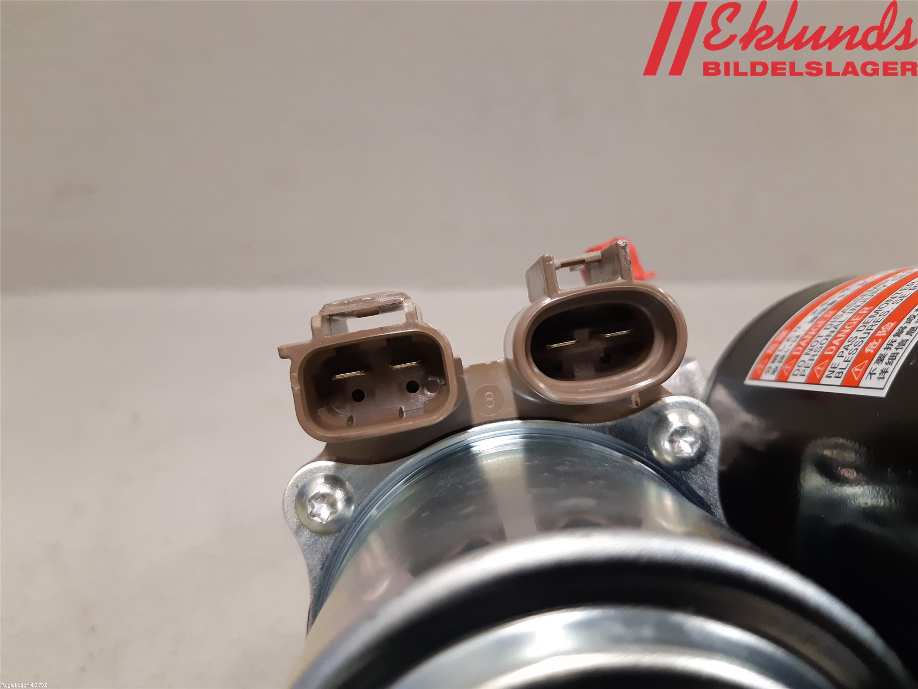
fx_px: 690
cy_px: 344
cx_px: 459
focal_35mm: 26
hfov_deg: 67.3
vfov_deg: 53.1
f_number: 1.7
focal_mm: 3.93
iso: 250
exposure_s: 1/50
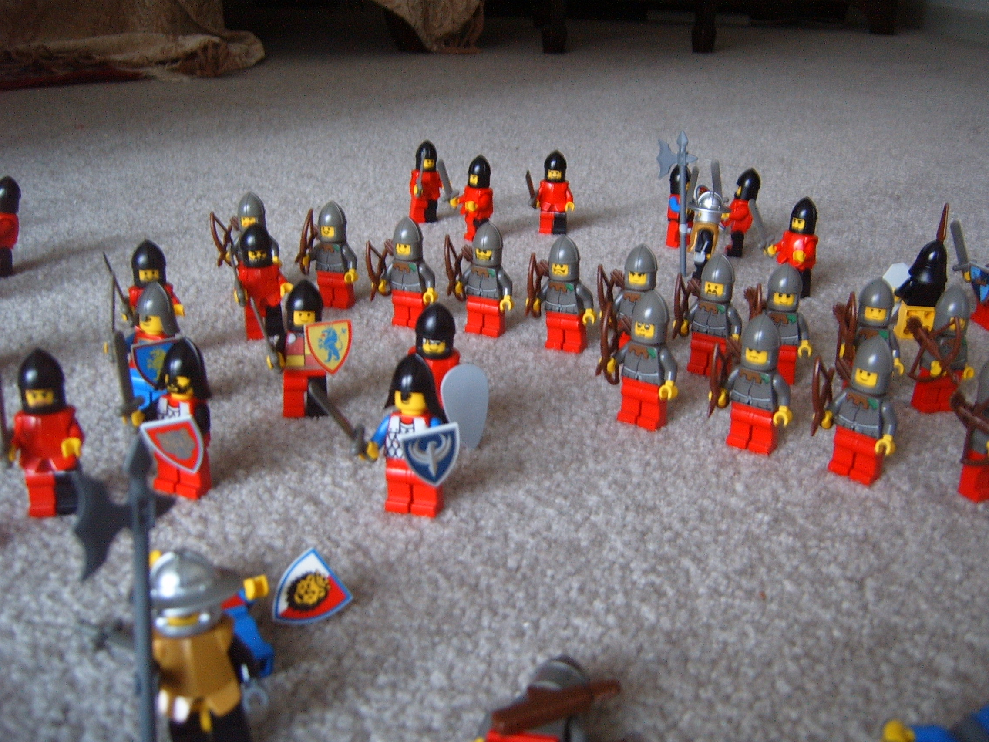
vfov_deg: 38.7
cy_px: 371
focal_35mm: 37
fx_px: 1057
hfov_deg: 50.1
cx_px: 494
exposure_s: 1/4
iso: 141
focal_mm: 6.2
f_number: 2.9
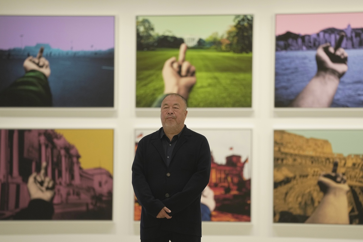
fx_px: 2017
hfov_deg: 10.3
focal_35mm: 200
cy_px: 121
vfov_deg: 6.9
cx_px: 182
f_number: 2.8
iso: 1600
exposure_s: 1/160
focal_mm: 200
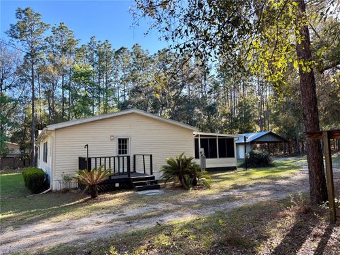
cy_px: 128
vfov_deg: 53.1
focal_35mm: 26
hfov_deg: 67.3
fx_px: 255
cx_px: 170
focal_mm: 5.96
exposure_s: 1/315
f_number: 1.6
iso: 50
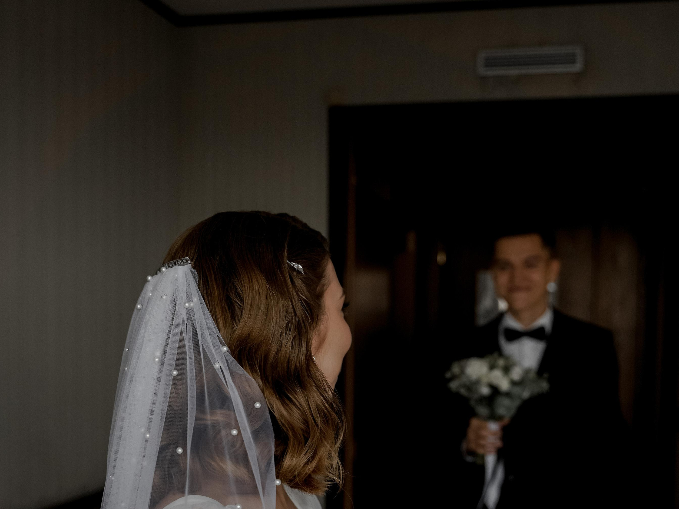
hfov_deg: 38.2
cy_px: 397
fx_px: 981
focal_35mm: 50
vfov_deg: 28.6
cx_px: 333
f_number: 2.8
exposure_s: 1/400
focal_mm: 34
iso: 640
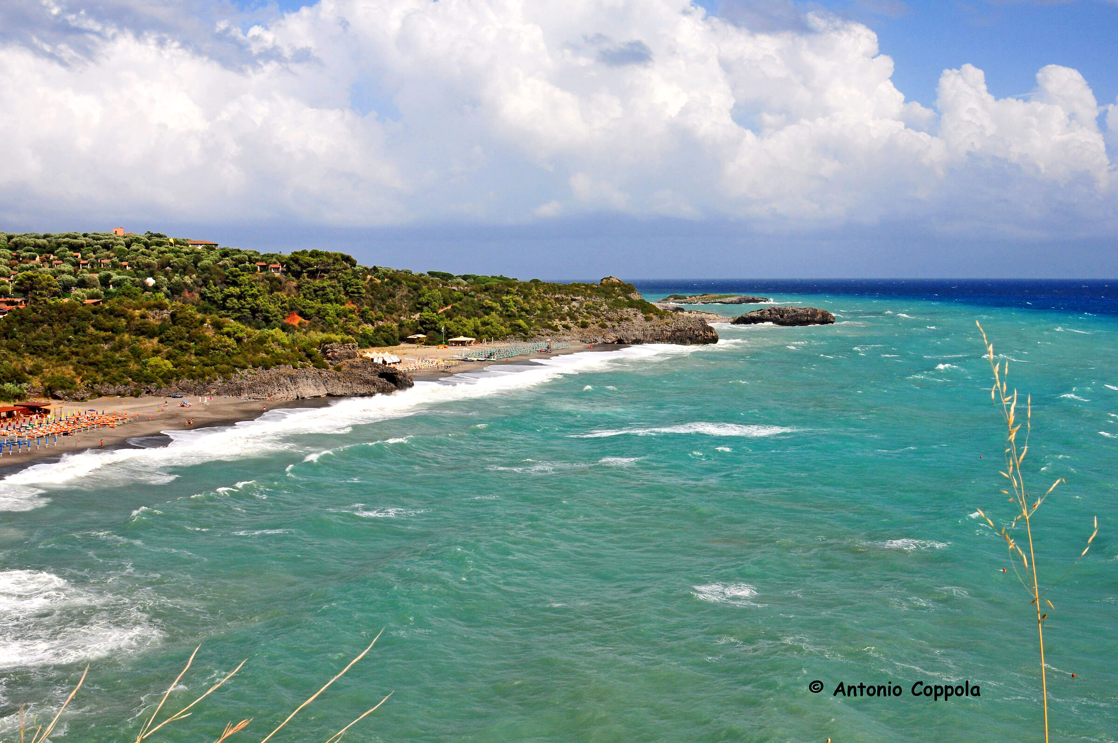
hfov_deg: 46.4
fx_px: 1303
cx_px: 559
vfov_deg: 31.8
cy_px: 372
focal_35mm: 42
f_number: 13
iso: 320
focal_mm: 28
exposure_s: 1/640
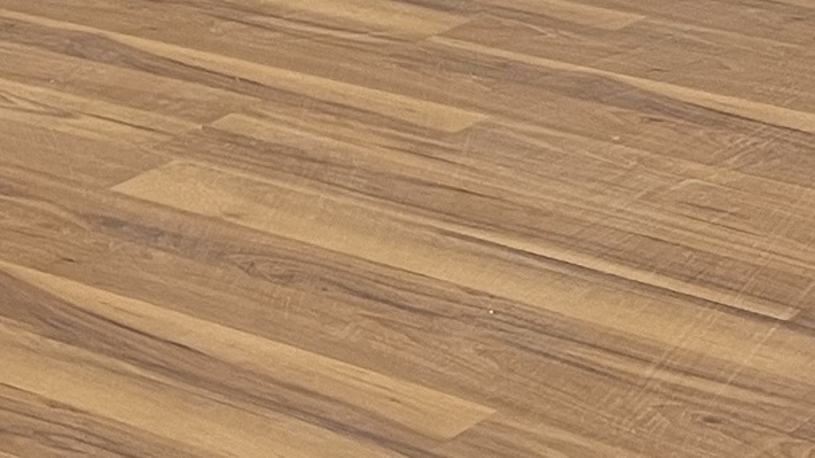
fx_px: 3089
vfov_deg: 8.1
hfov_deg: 15.0
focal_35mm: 143
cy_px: -426
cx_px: 190
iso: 100
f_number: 1.5
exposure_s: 1/60
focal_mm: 5.7
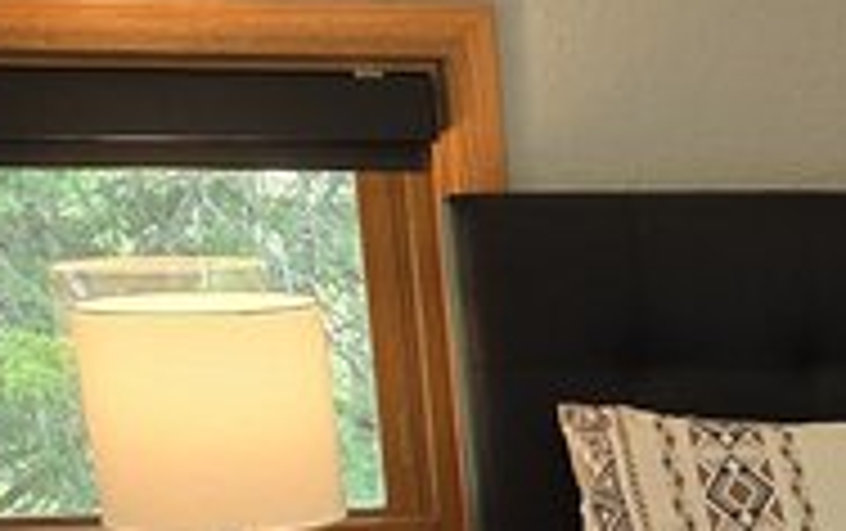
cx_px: 1377
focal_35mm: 138
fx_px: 3186
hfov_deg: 13.9
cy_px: 1303
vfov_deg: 8.6
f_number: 1.7
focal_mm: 6.3
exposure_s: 1/120
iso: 160
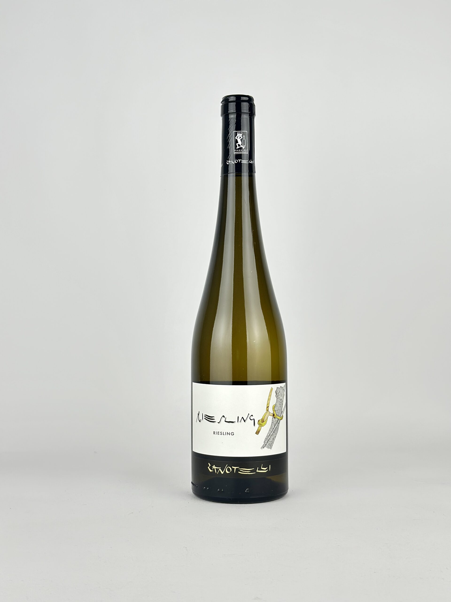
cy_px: 301
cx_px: 226
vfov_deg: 39.7
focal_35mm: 48
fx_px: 834
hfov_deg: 30.3
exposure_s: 1/306
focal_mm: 6.86
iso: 80
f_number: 1.78
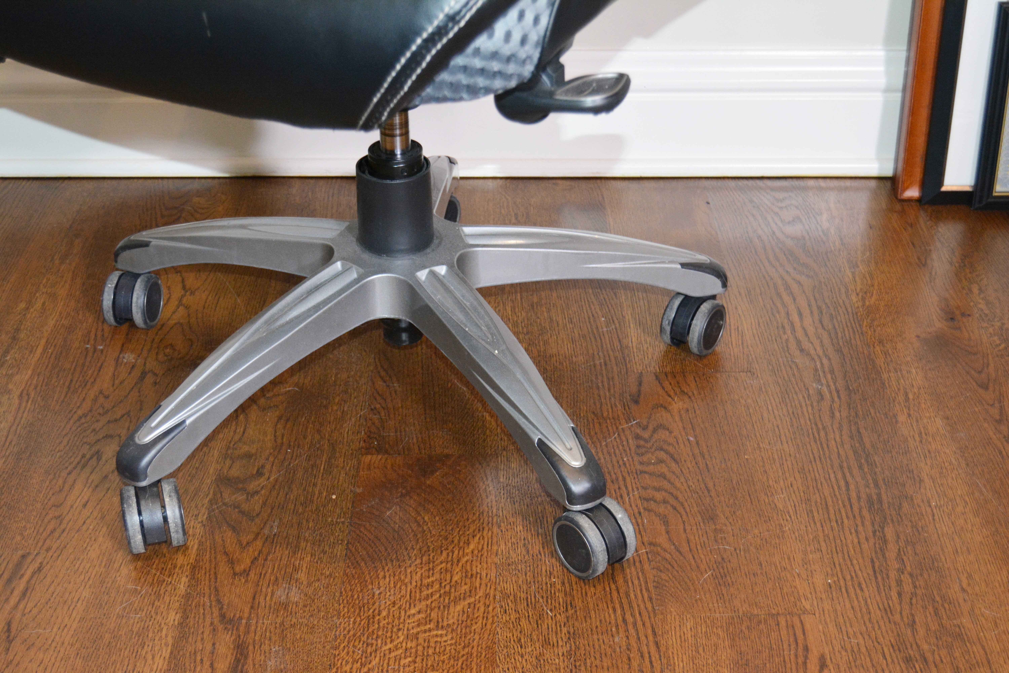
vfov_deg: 26.5
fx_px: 1429
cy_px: 336
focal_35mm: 51
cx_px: 504
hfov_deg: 38.9
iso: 1800
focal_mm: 34
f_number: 4.5
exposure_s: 1/60
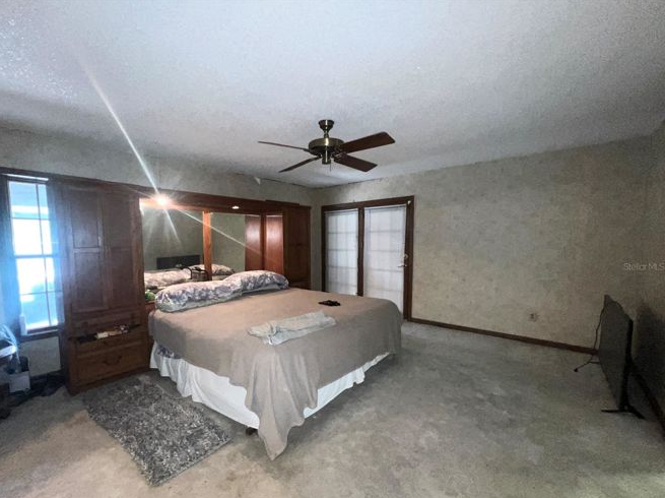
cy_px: 266
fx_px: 269
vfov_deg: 85.5
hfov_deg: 101.9
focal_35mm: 14
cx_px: 308
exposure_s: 1/40
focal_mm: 1.57
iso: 250
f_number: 1.8
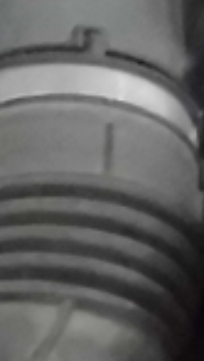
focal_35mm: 231
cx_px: -612
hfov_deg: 4.8
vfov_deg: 8.0
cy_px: 1068
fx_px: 2215
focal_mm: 4.6
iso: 800
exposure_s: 1/30
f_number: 3.5
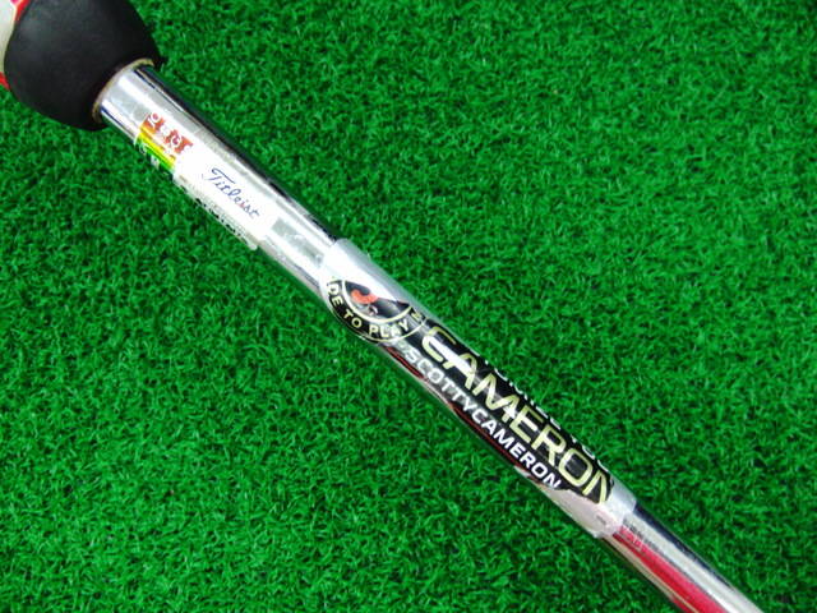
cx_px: 408
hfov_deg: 50.1
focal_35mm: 37
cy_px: 306
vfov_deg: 38.7
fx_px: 873
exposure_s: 1/40
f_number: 3.6
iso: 400
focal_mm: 6.42
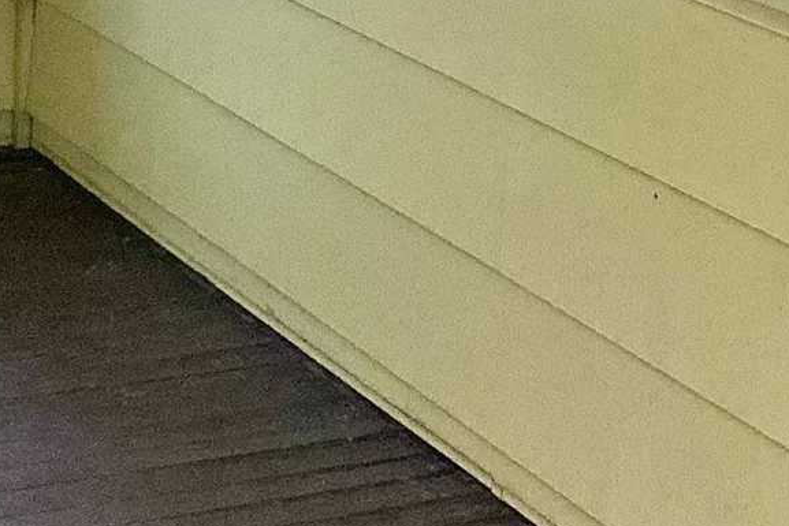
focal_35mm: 144
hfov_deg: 14.2
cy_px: -603
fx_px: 3157
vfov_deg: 8.9
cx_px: 509
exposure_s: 1/716
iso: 25
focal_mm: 4.25
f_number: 1.8
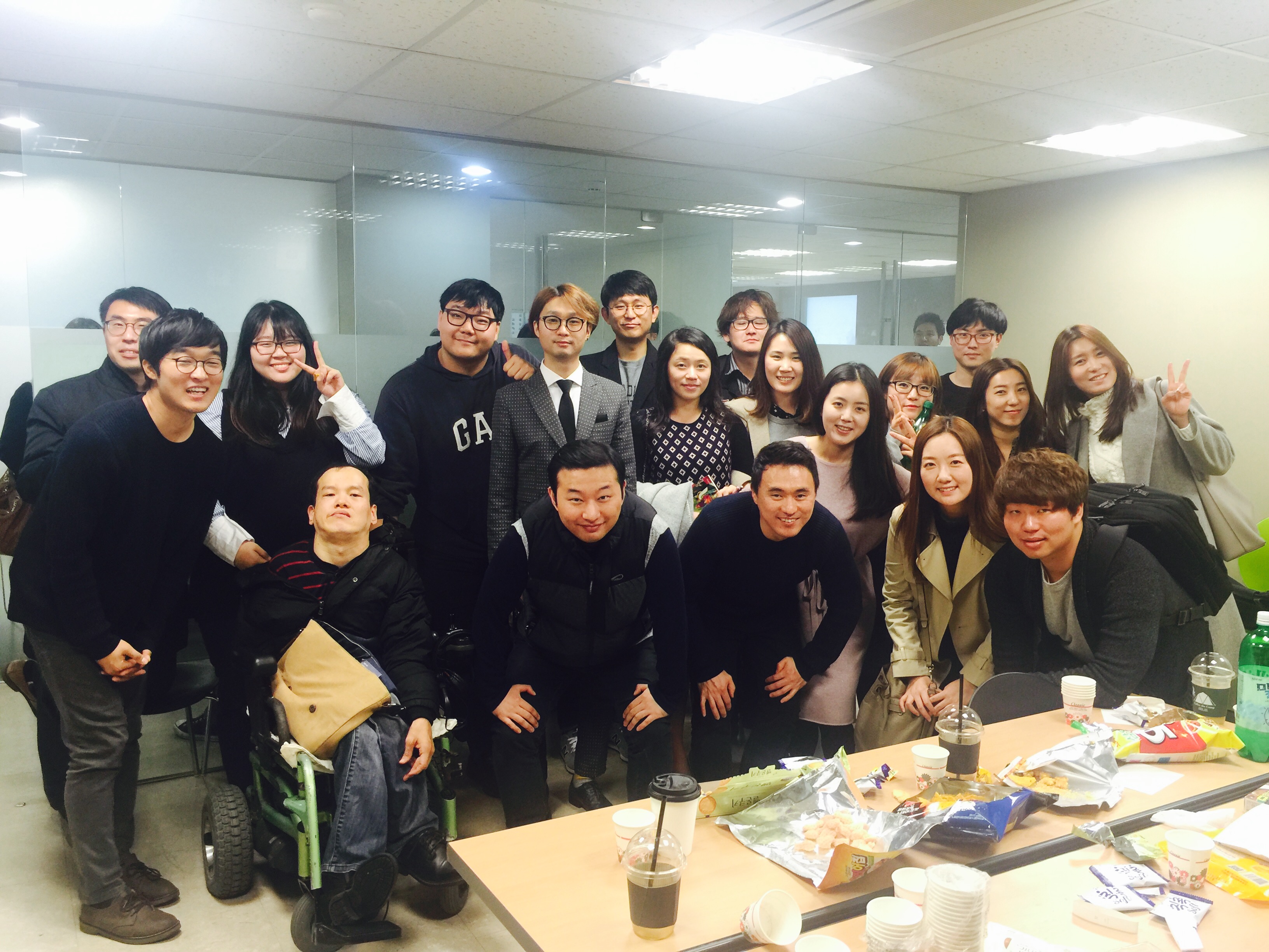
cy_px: 476
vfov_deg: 48.2
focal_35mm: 29
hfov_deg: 61.7
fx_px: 1063
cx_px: 634
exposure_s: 1/30
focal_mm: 4.15
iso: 40
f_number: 2.2
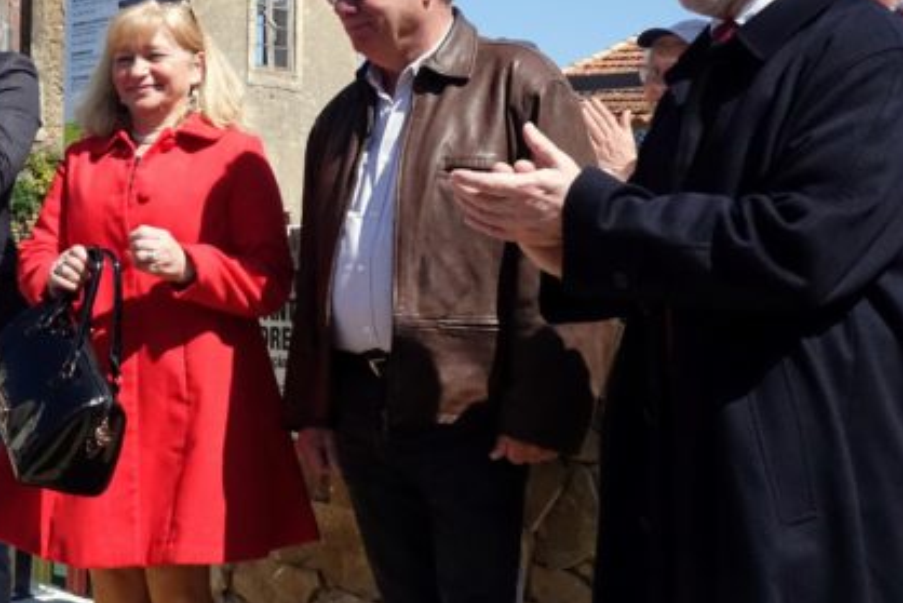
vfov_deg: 21.8
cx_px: 264
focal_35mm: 62
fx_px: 1556
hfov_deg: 32.0
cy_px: 188
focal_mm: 13.37
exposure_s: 1/640
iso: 2000
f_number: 5.6
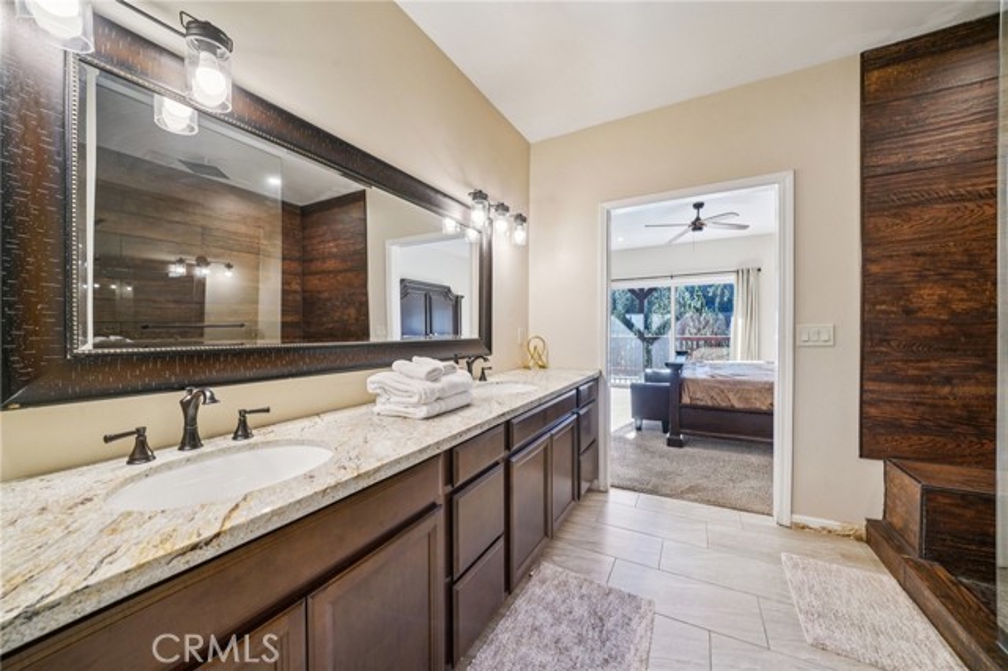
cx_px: 504
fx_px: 336
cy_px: 336
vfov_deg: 89.9
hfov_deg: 112.6
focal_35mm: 12
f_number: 8
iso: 400
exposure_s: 1/15
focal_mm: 12
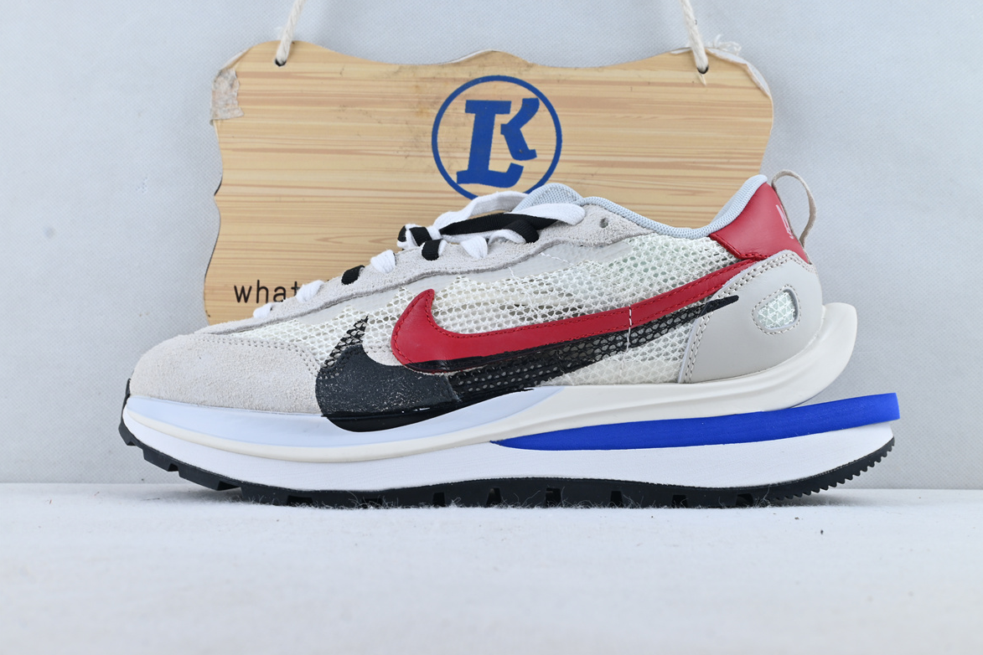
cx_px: 499
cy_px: 326
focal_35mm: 45
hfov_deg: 44.0
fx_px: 1215
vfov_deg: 30.2
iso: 100
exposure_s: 1/15
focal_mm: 29
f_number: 10
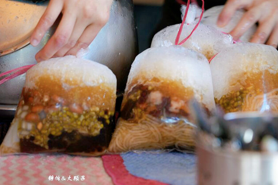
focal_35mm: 141
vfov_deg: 9.7
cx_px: 163
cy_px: 113
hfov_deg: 14.6
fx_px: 1088
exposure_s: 1/125
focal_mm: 105
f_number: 4
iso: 500
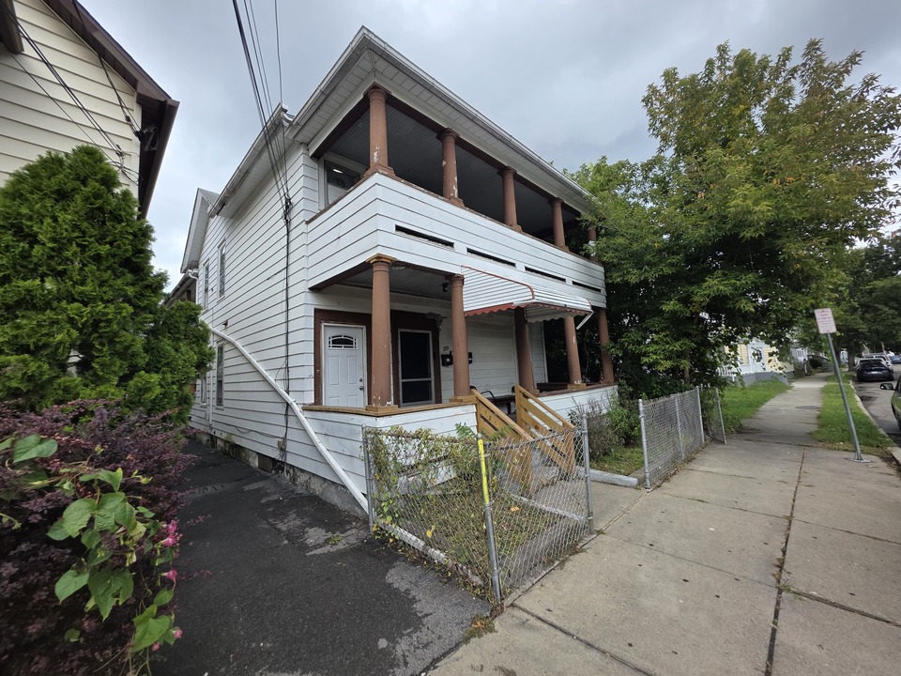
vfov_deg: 89.9
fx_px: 338
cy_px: 338
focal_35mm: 13
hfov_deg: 106.2
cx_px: 450
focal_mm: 2.2
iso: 40
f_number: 1.9
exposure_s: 1/756
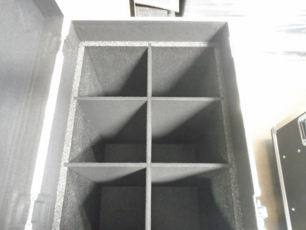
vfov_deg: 53.1
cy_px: 115
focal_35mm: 26
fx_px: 230
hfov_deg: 67.3
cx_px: 153
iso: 1000
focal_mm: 4.6
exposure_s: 1/4
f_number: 3.2
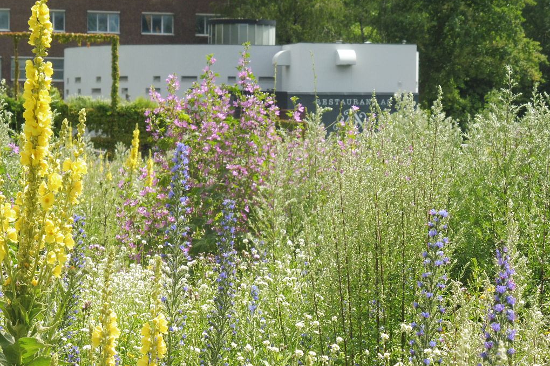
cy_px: 199
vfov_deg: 7.5
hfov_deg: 11.2
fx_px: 2810
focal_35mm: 184
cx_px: 276
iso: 100
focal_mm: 31.3
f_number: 7.1
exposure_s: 1/200
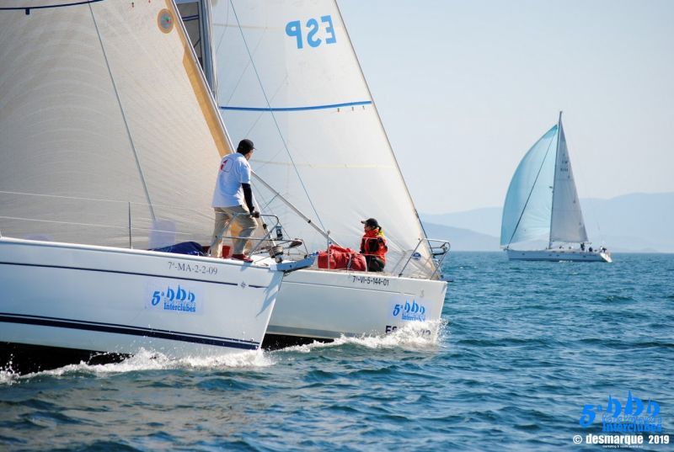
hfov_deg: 11.2
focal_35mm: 183
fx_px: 3433
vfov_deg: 7.5
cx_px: 337
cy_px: 226
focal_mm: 122
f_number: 5.6
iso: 100
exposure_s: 1/500
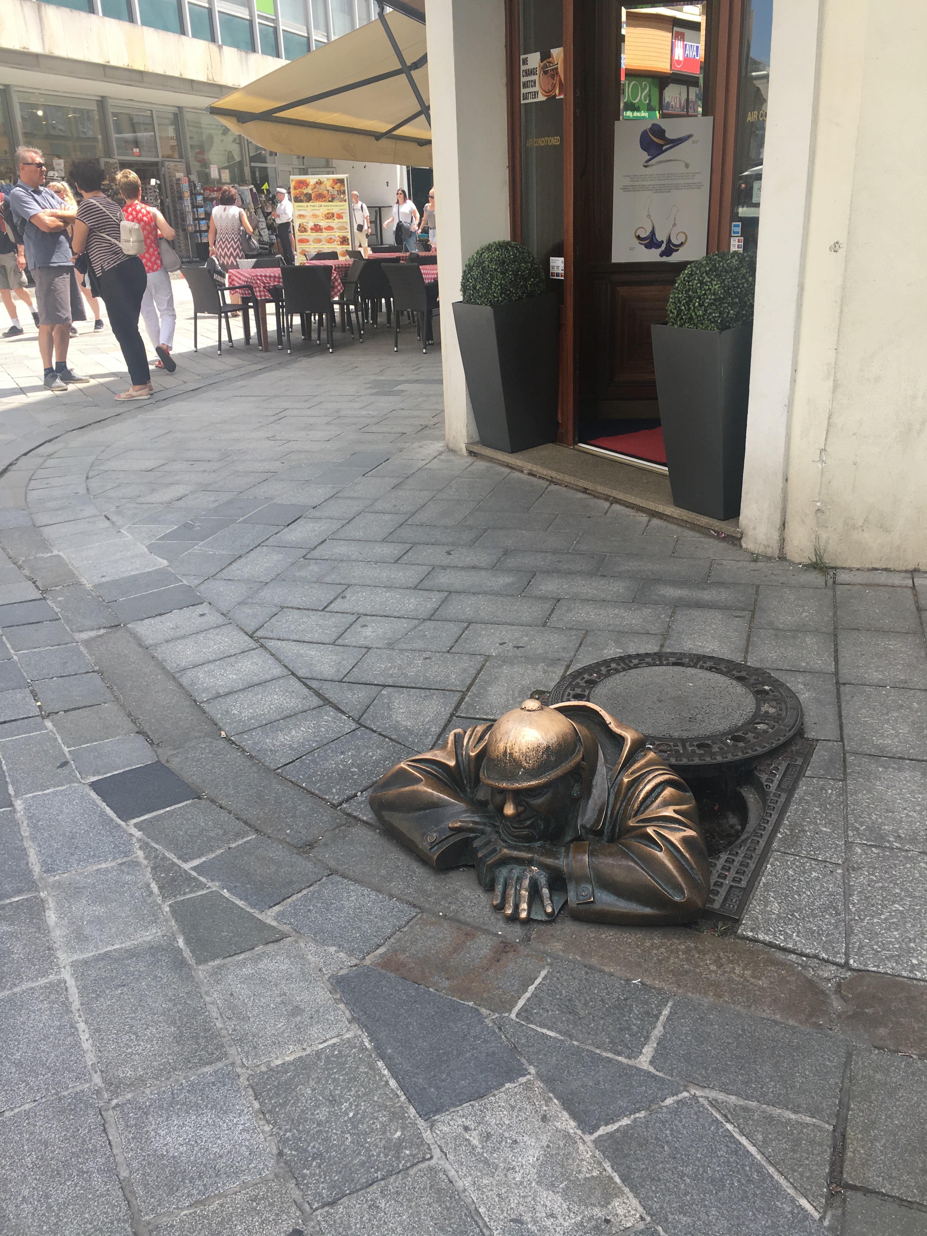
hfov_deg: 48.2
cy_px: 618
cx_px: 464
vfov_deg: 61.7
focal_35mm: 29
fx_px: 1035
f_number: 2.2
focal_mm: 4.15
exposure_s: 1/472
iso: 25
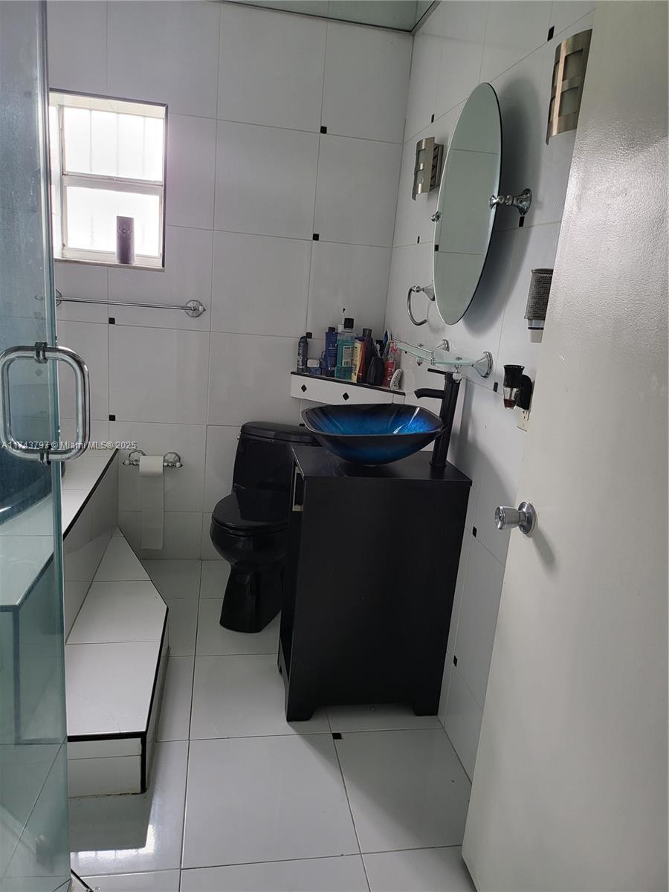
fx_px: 618
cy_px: 446
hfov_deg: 56.8
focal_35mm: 24
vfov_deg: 71.6
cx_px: 334
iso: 200
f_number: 1.8
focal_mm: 5
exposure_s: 1/60
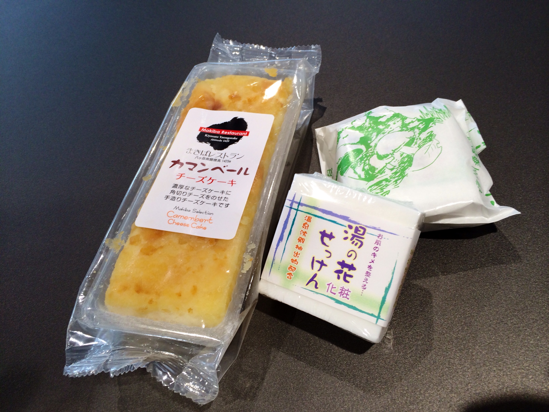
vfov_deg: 46.8
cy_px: 206
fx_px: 476
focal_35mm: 30
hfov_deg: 60.0
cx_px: 274
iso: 40
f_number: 2.2
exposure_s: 1/60
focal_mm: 4.12
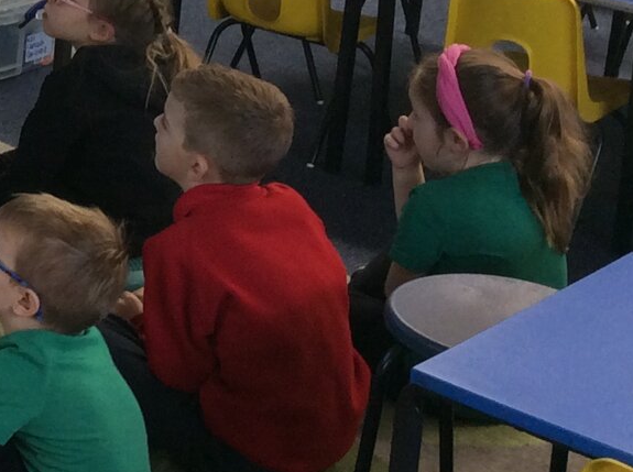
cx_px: -376
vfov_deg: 12.6
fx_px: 2081
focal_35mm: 114
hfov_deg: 15.6
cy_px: -105
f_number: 2.4
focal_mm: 3.3
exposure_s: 1/25
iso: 40
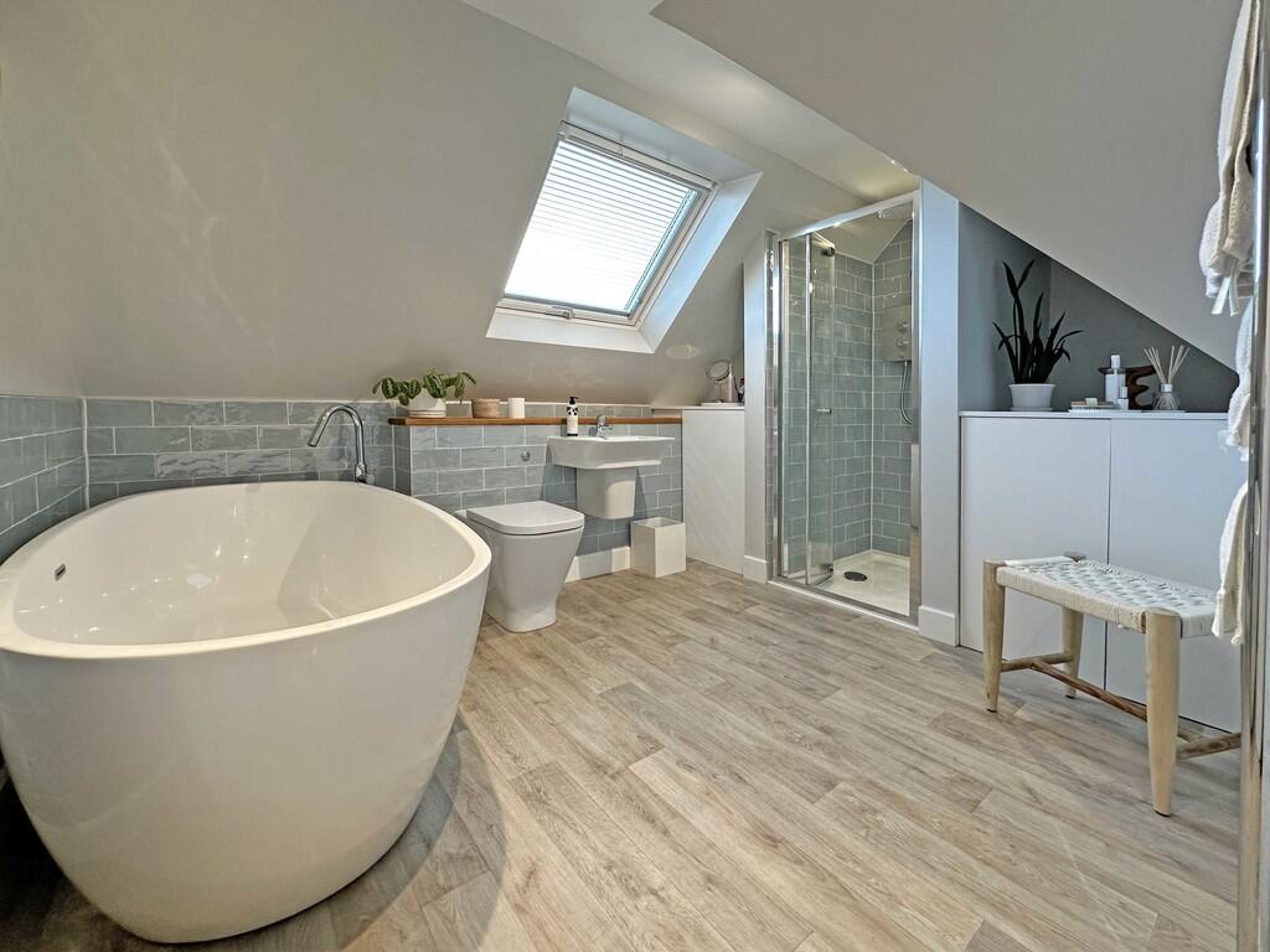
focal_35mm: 14
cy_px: 476
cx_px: 635
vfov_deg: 85.7
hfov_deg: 102.1
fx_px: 514
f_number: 2.2
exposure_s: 1/100
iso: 160
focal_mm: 2.22
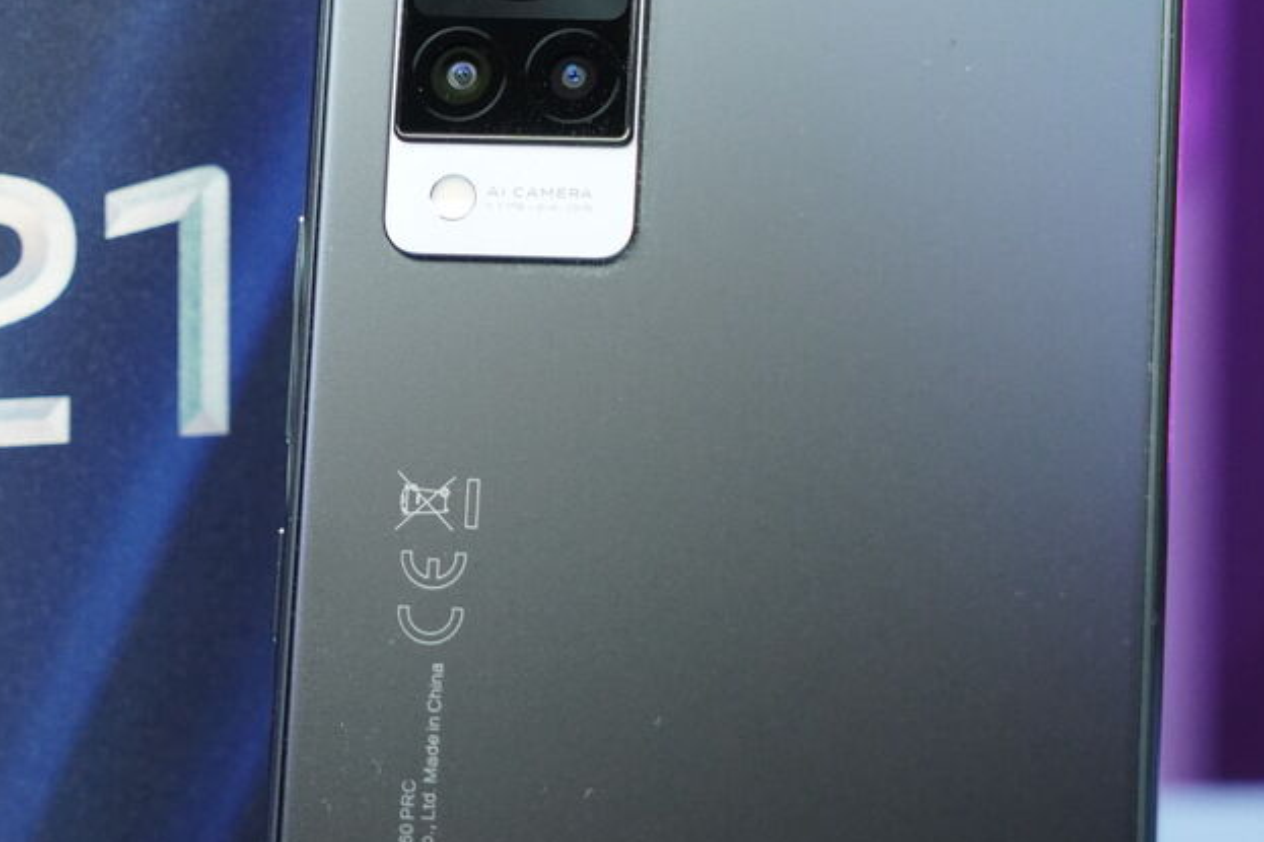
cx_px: 447
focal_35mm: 108
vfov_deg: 12.6
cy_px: 235
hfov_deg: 18.9
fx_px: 3791
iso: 5000
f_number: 6.3
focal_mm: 70
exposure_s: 1/200
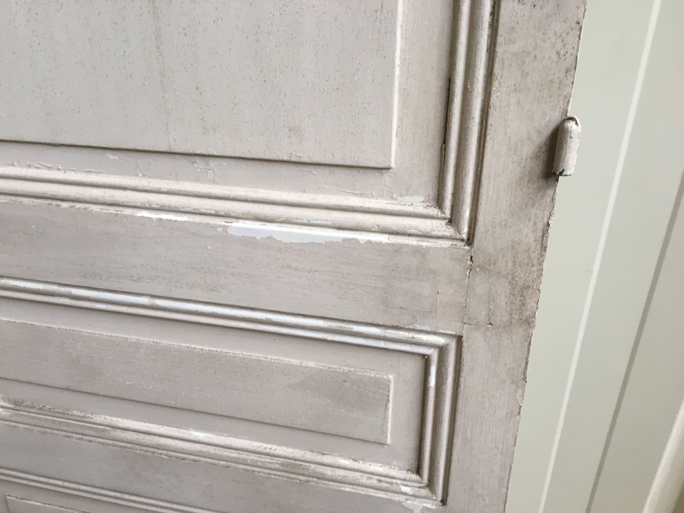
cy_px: 256
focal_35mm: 29
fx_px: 573
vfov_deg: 48.2
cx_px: 342
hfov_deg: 61.7
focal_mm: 4.15
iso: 40
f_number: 2.2
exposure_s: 1/33
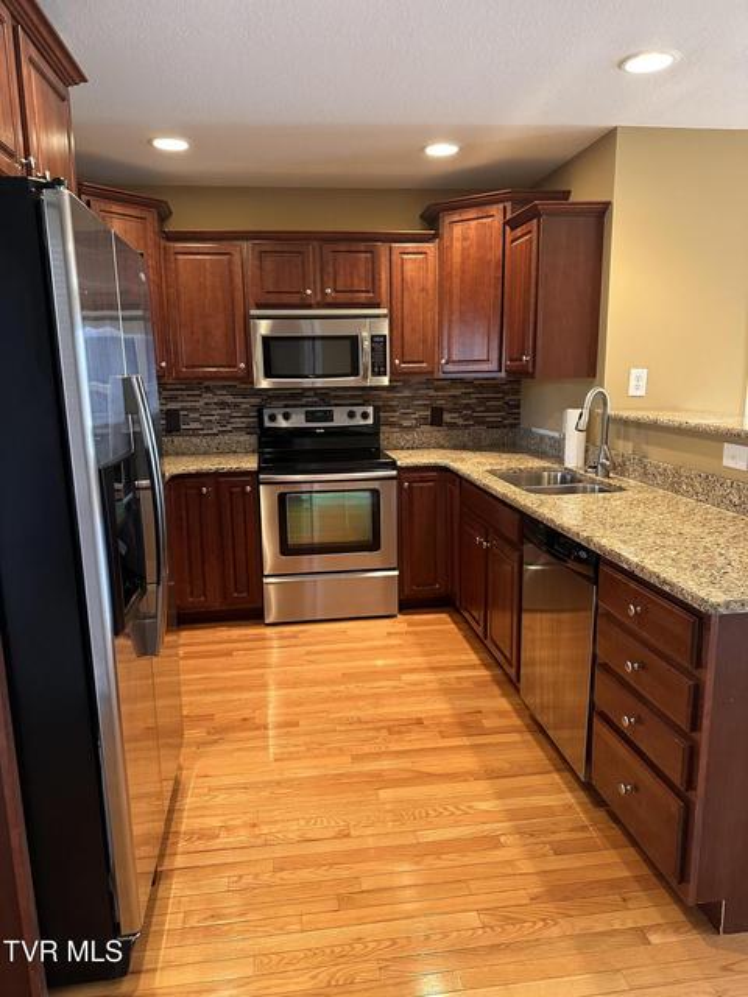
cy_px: 498
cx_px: 374
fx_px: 691
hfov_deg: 56.8
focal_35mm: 24
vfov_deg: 71.6
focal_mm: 6.86
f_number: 1.78
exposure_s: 1/60
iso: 400
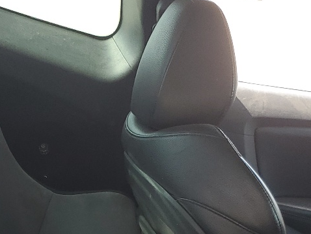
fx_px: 782
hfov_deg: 22.0
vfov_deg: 15.9
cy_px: 330
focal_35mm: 87
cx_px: 35
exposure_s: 1/227
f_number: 1.5
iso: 50
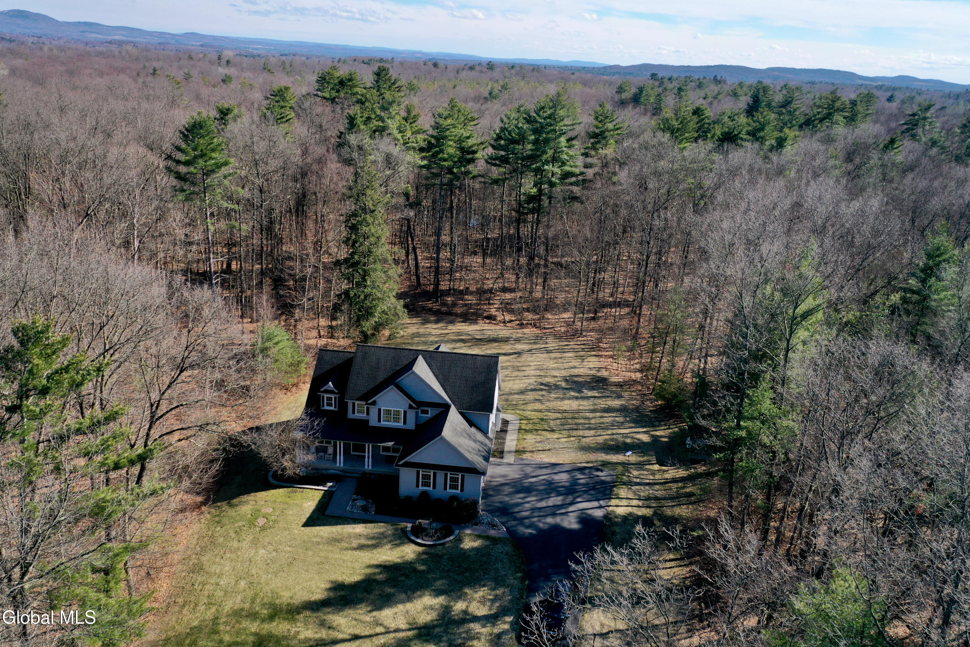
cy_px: 324
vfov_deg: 46.4
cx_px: 485
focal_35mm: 28
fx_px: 754
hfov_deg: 65.5
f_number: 3.5
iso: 100
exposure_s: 1/60
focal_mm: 10.26
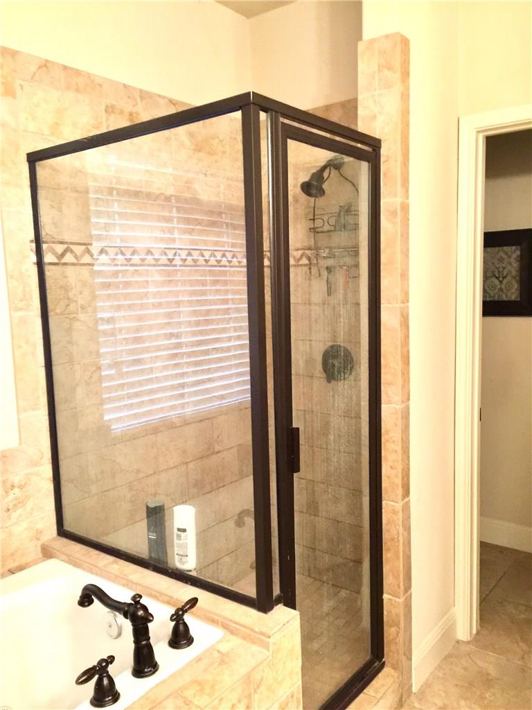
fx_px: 594
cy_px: 355
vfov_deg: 61.7
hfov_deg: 48.2
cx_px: 266
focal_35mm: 29
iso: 125
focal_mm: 4.15
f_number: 2.2
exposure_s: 1/10
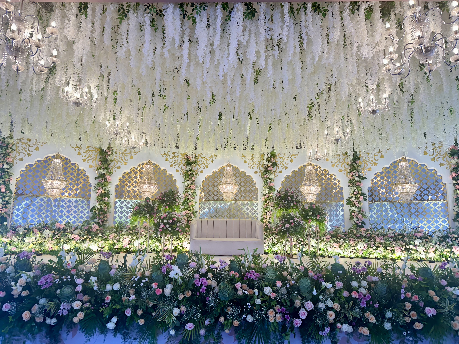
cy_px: 172
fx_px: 318
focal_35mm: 24
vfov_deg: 56.8
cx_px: 230
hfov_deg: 71.6
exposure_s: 1/102
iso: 125
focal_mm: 6.86
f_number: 1.78
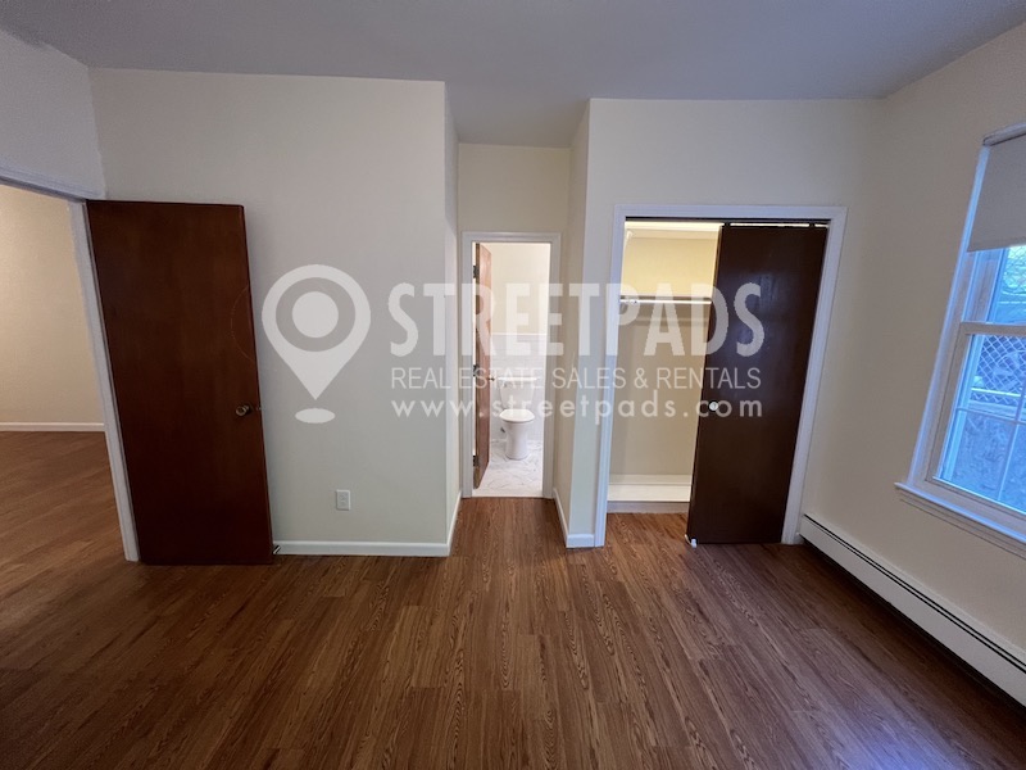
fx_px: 385
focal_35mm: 13
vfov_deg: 89.9
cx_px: 513
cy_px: 385
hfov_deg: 106.2
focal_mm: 1.57
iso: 200
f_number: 1.8
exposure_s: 1/60
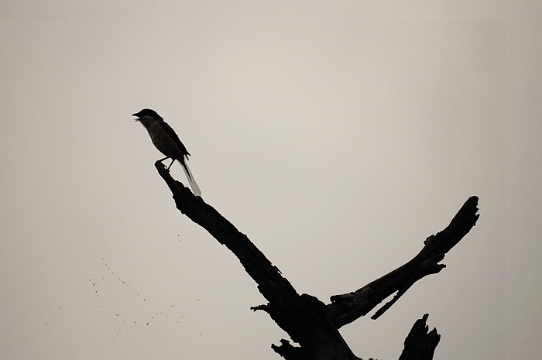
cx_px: 271
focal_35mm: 750
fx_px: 11278
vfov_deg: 1.8
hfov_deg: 2.8
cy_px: 180
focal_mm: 500
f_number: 8
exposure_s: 1/4000
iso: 1600
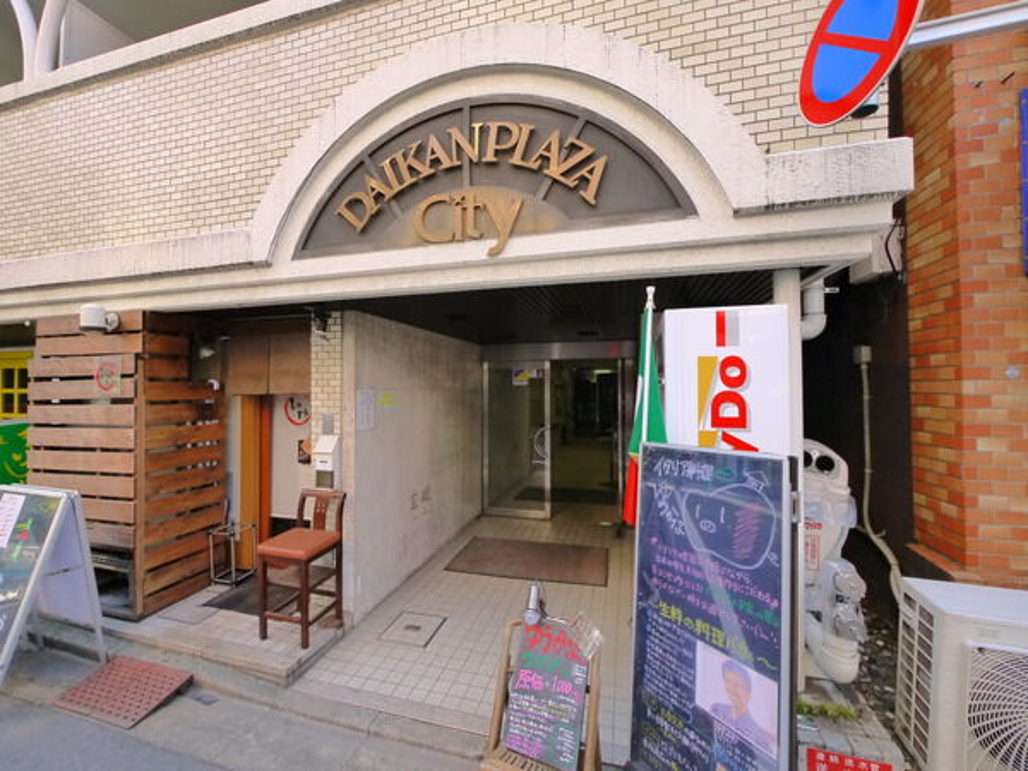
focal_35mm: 14
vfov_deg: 85.7
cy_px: 386
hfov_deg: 102.1
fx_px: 416
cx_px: 514
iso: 640
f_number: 5
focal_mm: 7
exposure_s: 1/200
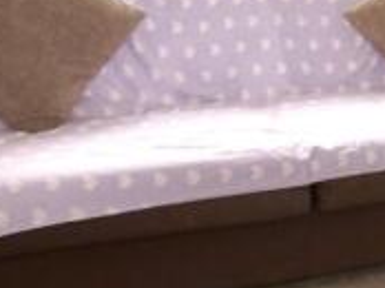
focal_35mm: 87
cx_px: 496
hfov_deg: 20.6
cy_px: -43
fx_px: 966
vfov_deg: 16.3
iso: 400
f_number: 6.3
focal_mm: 16
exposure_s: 1/125
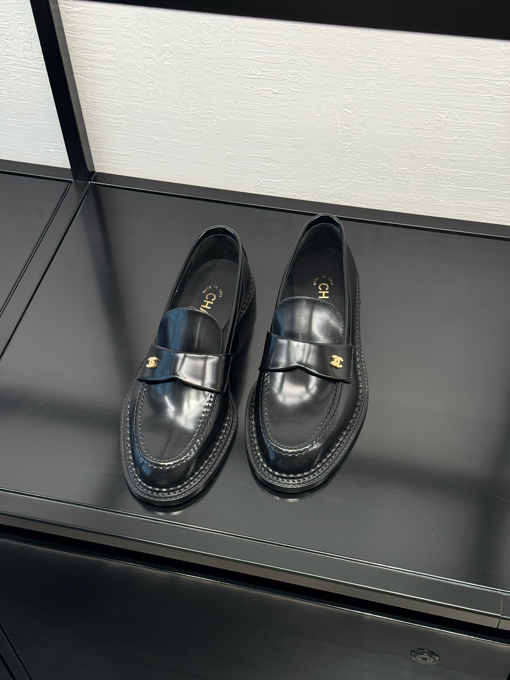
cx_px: 255
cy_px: 340
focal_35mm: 48
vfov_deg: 39.7
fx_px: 943
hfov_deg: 30.3
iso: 160
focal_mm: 6.76
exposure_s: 1/136
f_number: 1.78
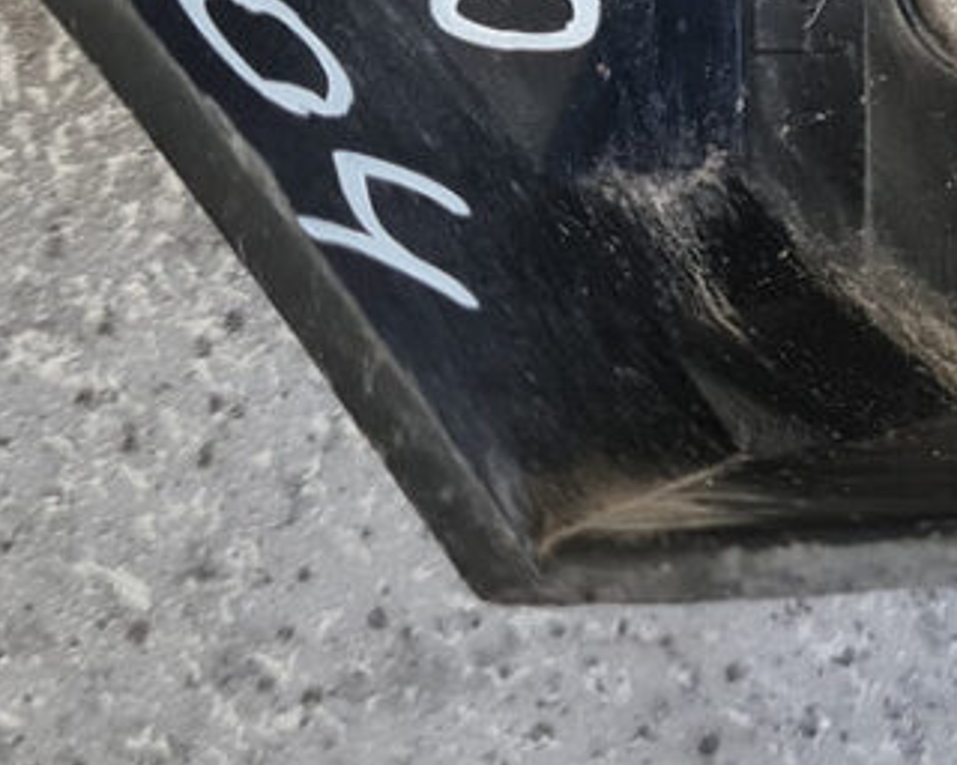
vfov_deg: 13.3
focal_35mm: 111
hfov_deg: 16.4
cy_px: -287
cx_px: 1244
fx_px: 3144
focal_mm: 5.4
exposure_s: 1/50
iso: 160
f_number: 1.8
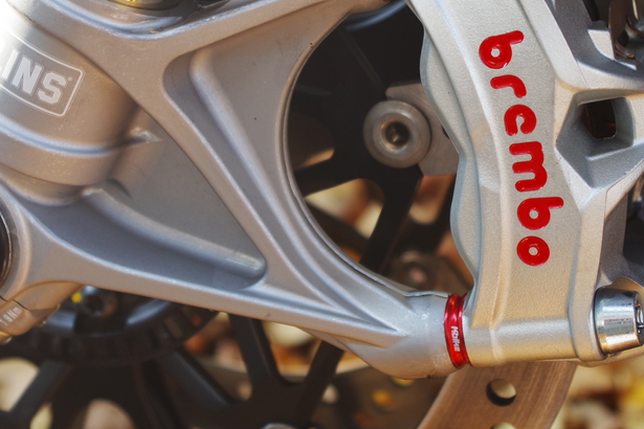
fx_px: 1592
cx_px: 313
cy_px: 129
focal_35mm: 89
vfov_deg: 15.3
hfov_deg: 22.9
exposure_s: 1/125
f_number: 5
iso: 100
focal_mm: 37.5
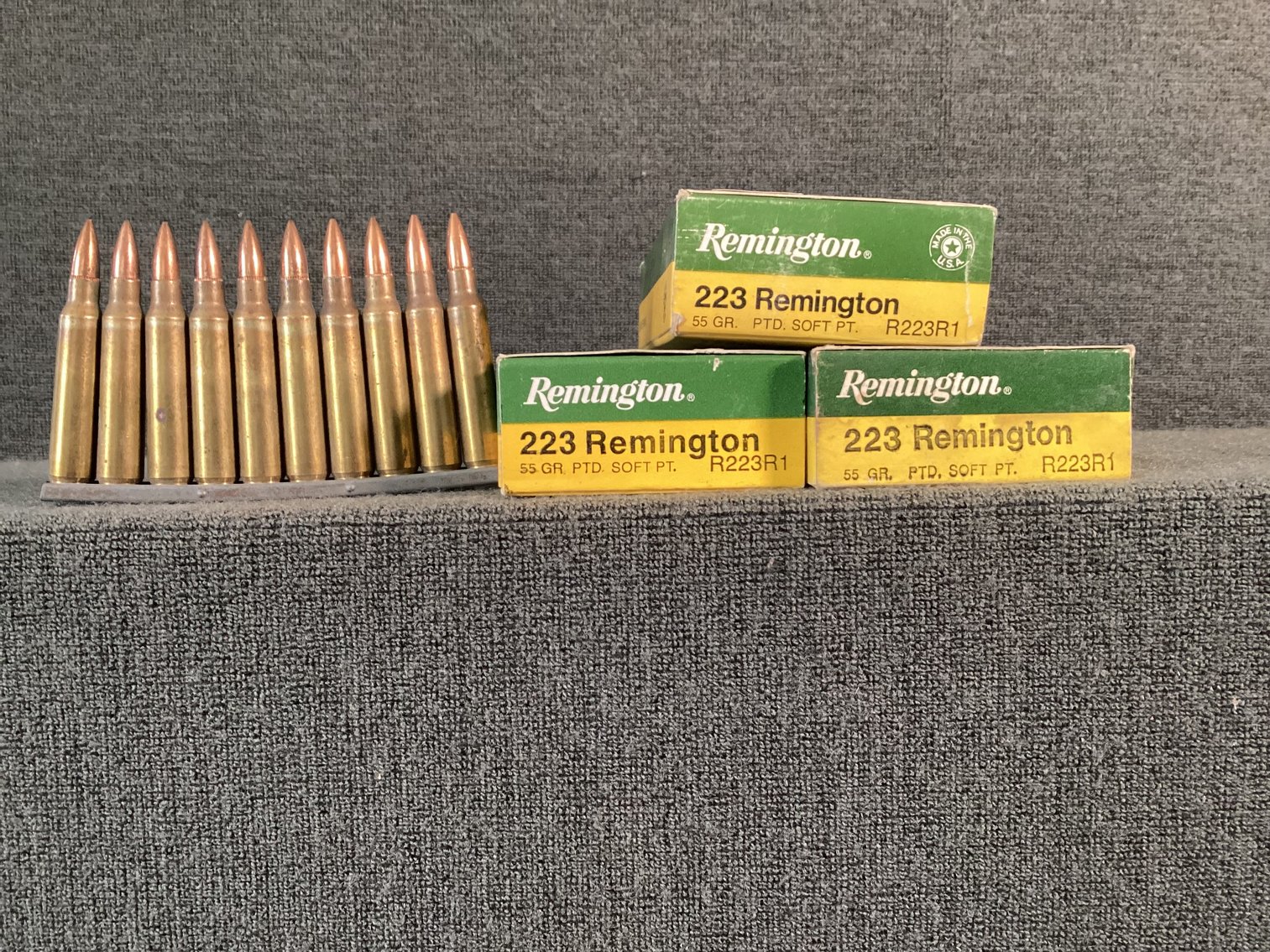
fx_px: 1137
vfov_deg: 45.4
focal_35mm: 31
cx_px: 635
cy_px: 476
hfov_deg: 58.3
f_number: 2.4
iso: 320
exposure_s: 1/60
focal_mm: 3.3
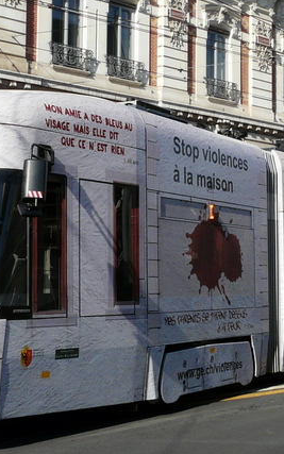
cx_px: 263
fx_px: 891
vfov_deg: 28.6
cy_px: 224
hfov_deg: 17.8
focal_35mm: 72
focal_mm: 4.7
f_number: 5.6
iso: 100
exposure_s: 1/400
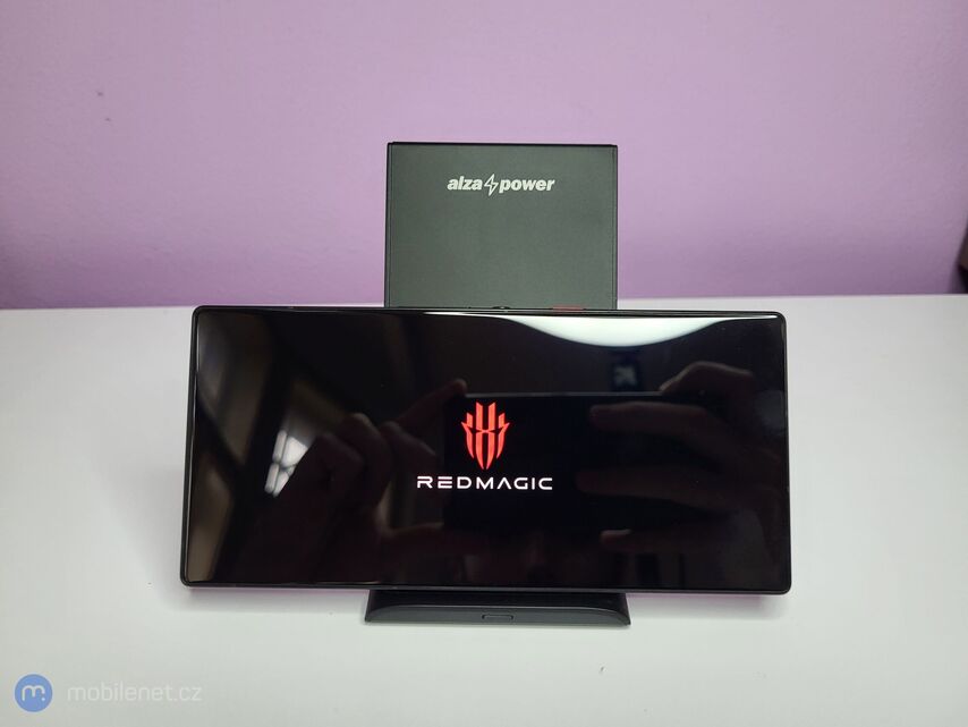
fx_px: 727
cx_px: 484
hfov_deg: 67.3
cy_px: 364
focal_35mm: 26
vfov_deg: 53.1
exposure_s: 1/50
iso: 200
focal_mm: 5.4
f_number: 1.8
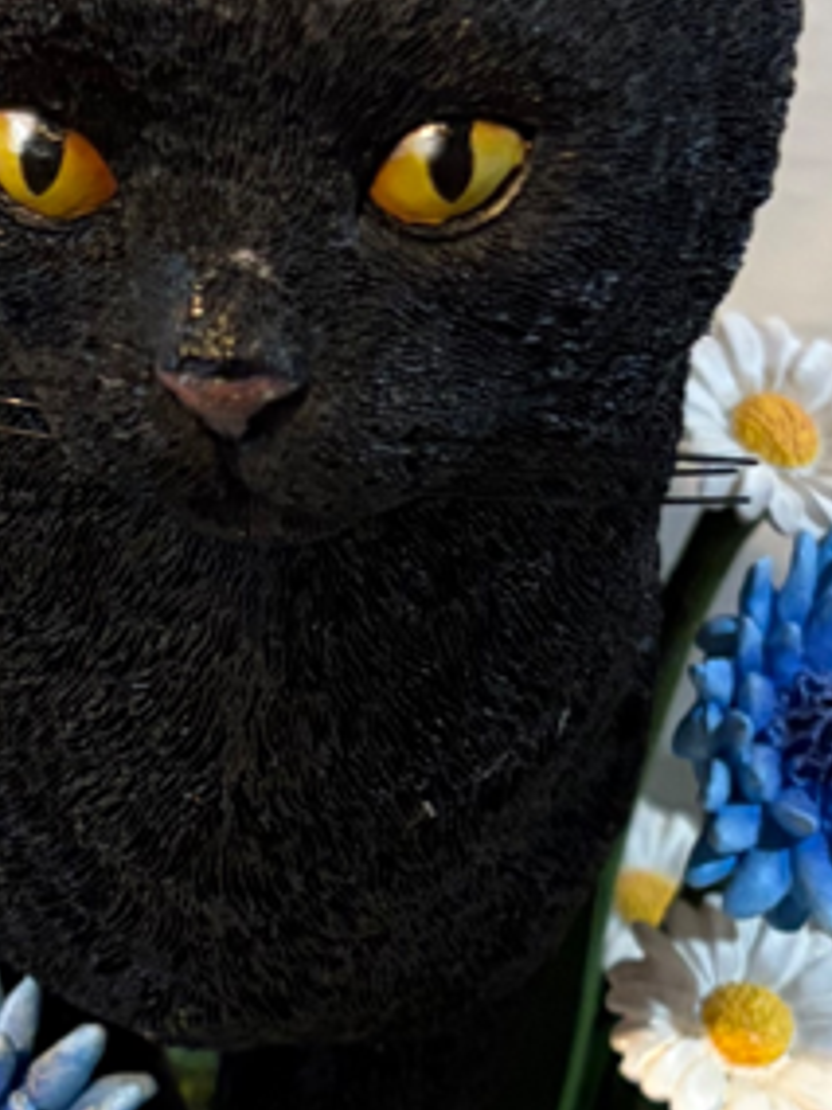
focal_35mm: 110
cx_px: 59
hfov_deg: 13.3
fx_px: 3525
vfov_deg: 17.6
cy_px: 993
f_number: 1.6
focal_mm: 5.96
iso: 400
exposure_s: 1/40
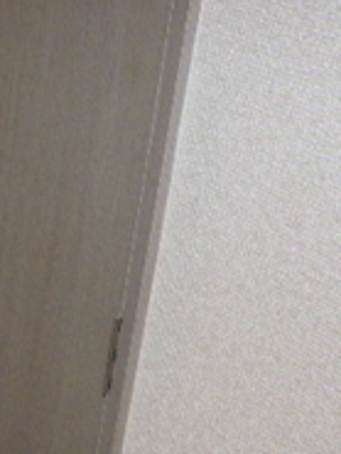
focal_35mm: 97
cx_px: -358
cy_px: 555
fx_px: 1273
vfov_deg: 19.0
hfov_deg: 13.1
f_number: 2.8
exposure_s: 1/30
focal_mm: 4.6
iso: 100
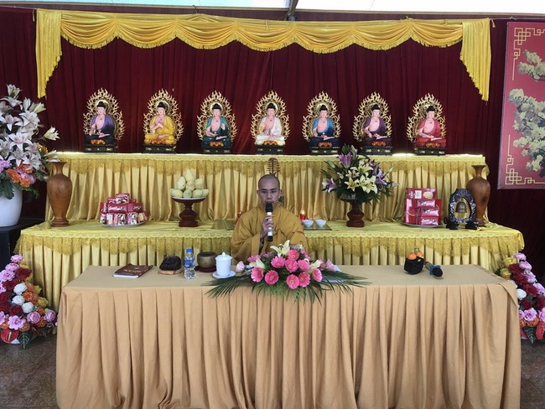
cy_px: 204
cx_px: 272
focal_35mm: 28
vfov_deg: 49.8
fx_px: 441
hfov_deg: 63.4
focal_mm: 4
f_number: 1.8
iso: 50
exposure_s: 1/17
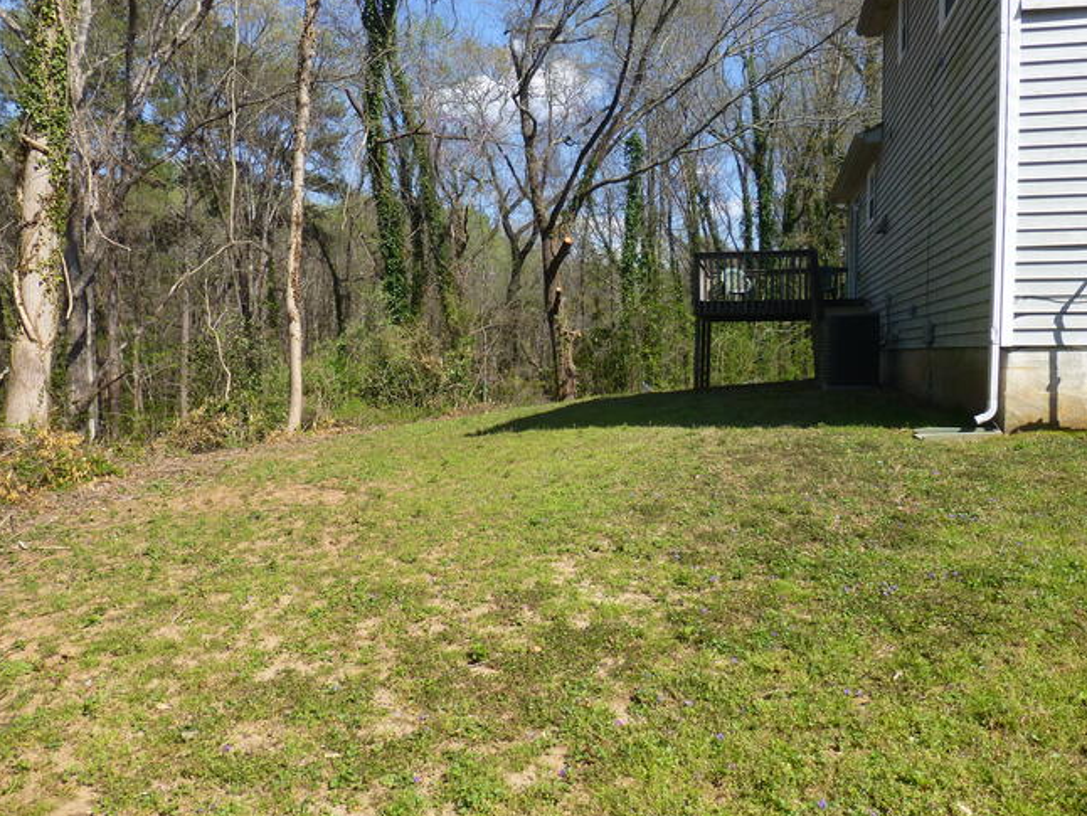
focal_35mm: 26
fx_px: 817
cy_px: 405
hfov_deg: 67.2
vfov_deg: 53.1
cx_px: 572
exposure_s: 1/500
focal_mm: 4.3
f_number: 4
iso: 100
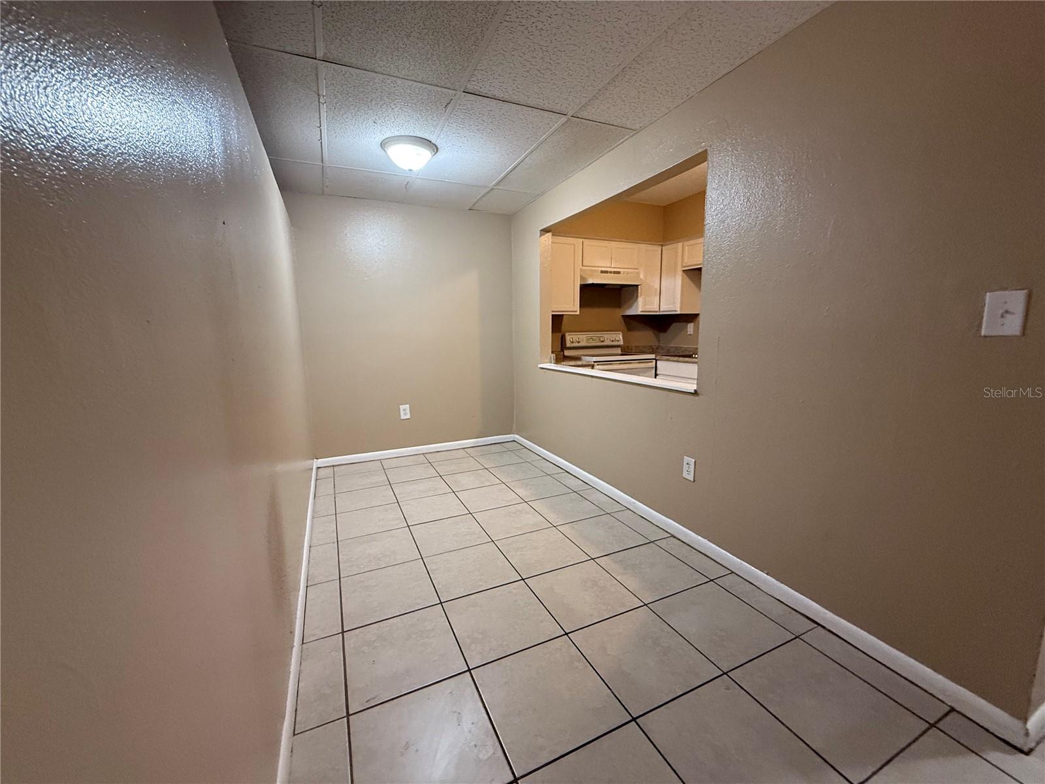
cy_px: 392
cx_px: 522
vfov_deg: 85.7
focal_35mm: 14
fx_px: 423
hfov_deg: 102.1
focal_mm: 2.22
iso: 500
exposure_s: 1/60
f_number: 2.2
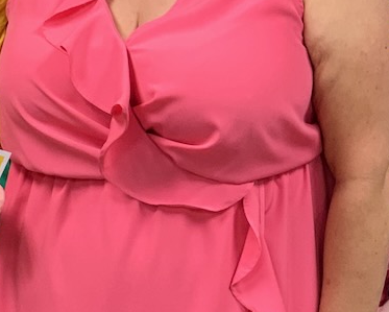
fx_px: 2005
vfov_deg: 8.9
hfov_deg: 10.9
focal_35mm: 174
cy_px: 138
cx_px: -97
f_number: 2.4
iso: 200
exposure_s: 1/60
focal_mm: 6
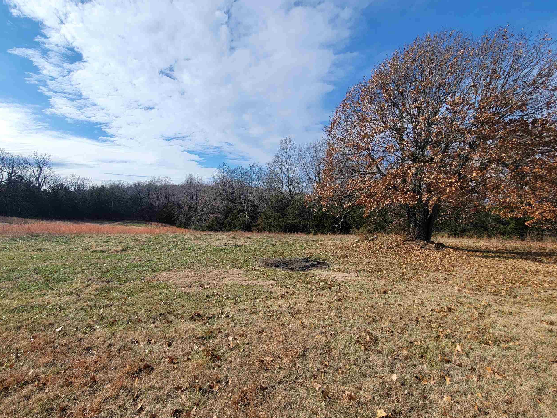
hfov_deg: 93.8
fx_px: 257
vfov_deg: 77.8
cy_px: 234
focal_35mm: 16
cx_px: 238
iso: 50
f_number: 2.2
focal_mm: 2.2
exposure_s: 1/2246
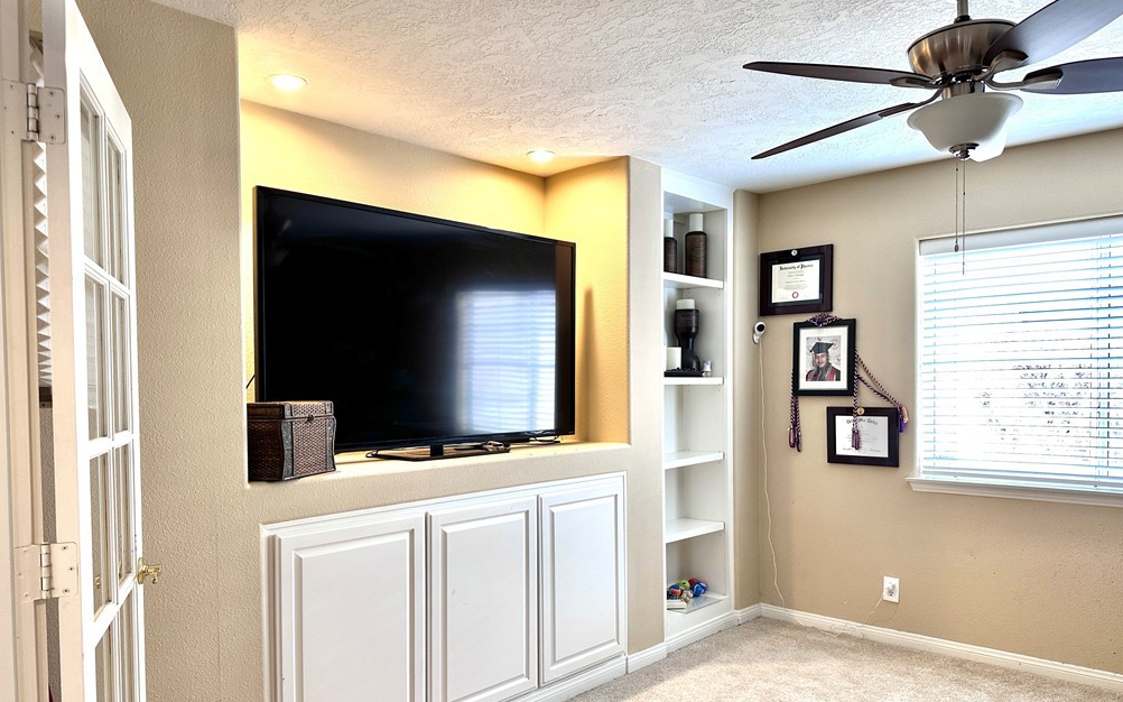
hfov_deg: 70.4
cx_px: 555
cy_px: 407
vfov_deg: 47.4
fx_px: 796
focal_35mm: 26
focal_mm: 6.86
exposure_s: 1/60
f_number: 1.78
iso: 125
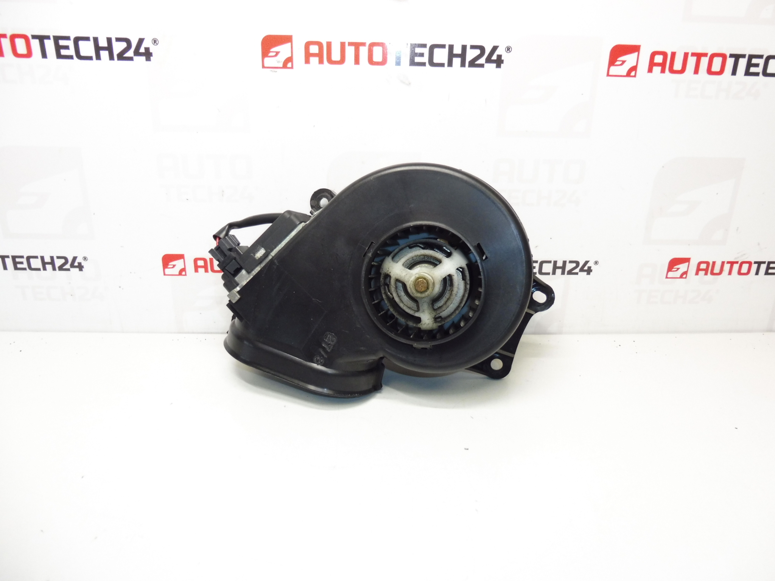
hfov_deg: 69.4
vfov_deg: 54.9
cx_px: 388
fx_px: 560
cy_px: 290
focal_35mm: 25
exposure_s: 1/60
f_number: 3.5
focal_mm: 4.4
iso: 200
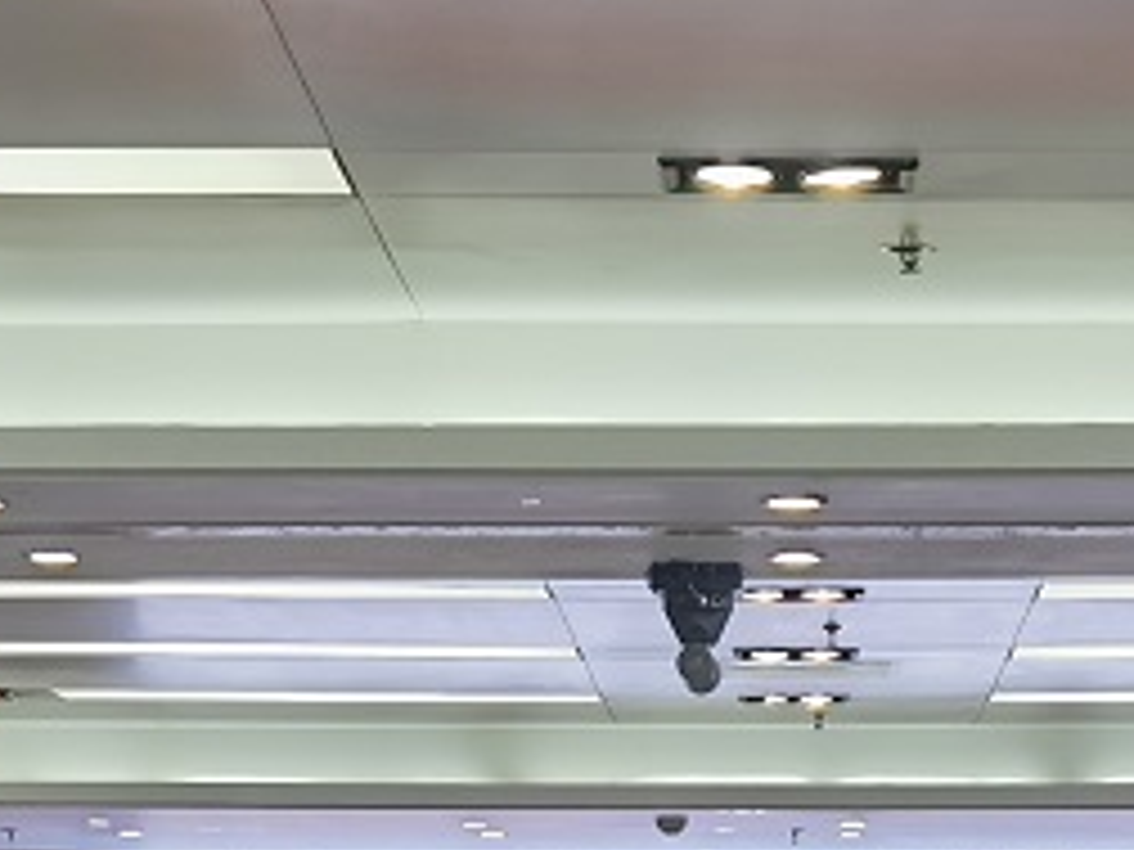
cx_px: 886
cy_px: 1412
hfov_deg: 14.1
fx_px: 4554
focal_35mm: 139
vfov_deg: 10.2
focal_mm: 6.67
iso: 125
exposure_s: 1/100
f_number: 1.9
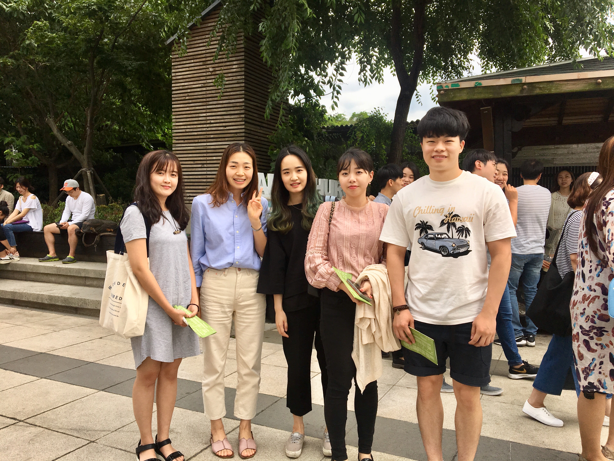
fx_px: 514
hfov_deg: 61.7
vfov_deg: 48.2
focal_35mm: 29
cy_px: 230
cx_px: 307
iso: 25
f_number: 2.2
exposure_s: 1/732
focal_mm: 4.15
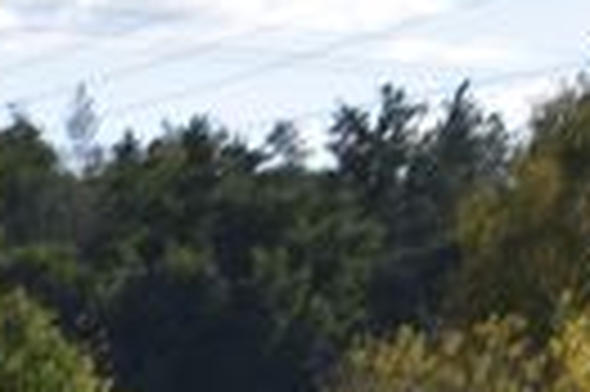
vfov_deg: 2.9
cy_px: 800
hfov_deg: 4.3
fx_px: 7757
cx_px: -757
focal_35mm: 474
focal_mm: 55
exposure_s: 1/400
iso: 200
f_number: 10
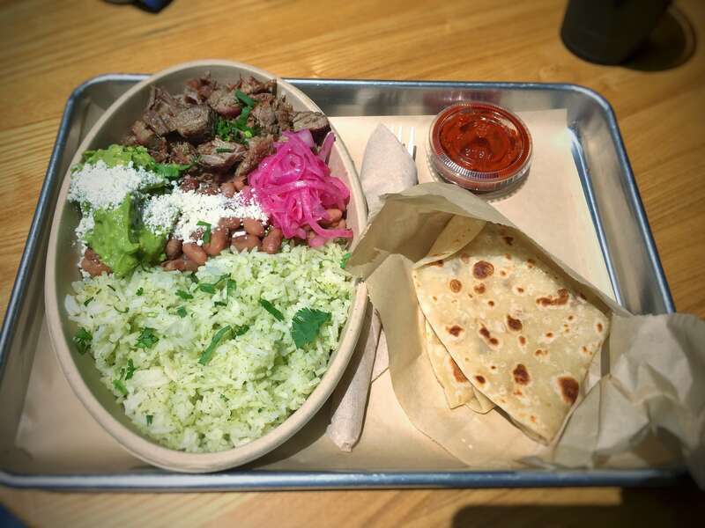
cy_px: 264
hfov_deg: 61.7
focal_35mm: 29
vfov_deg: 48.2
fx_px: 591
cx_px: 352
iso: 32
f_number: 2.2
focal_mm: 4.15
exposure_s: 1/4405
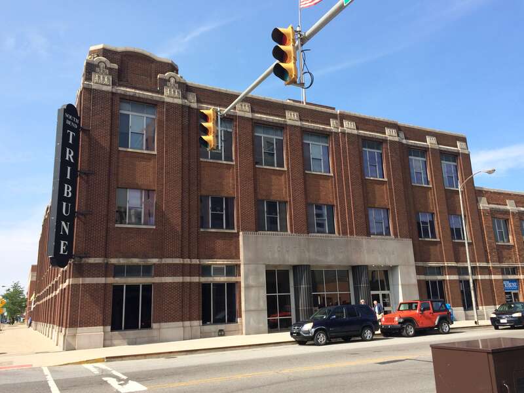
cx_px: 262
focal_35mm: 29
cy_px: 196
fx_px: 439
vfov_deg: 48.2
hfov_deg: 61.7
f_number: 2.2
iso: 32
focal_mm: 4.15
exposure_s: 1/1208
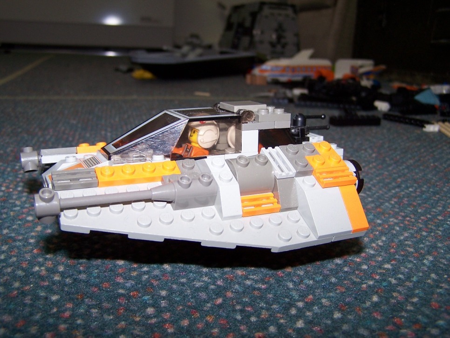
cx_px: 225
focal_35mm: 38
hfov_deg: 49.0
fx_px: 494
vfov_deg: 37.7
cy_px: 169
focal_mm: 6.3
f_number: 2.8
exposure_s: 1/60
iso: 80
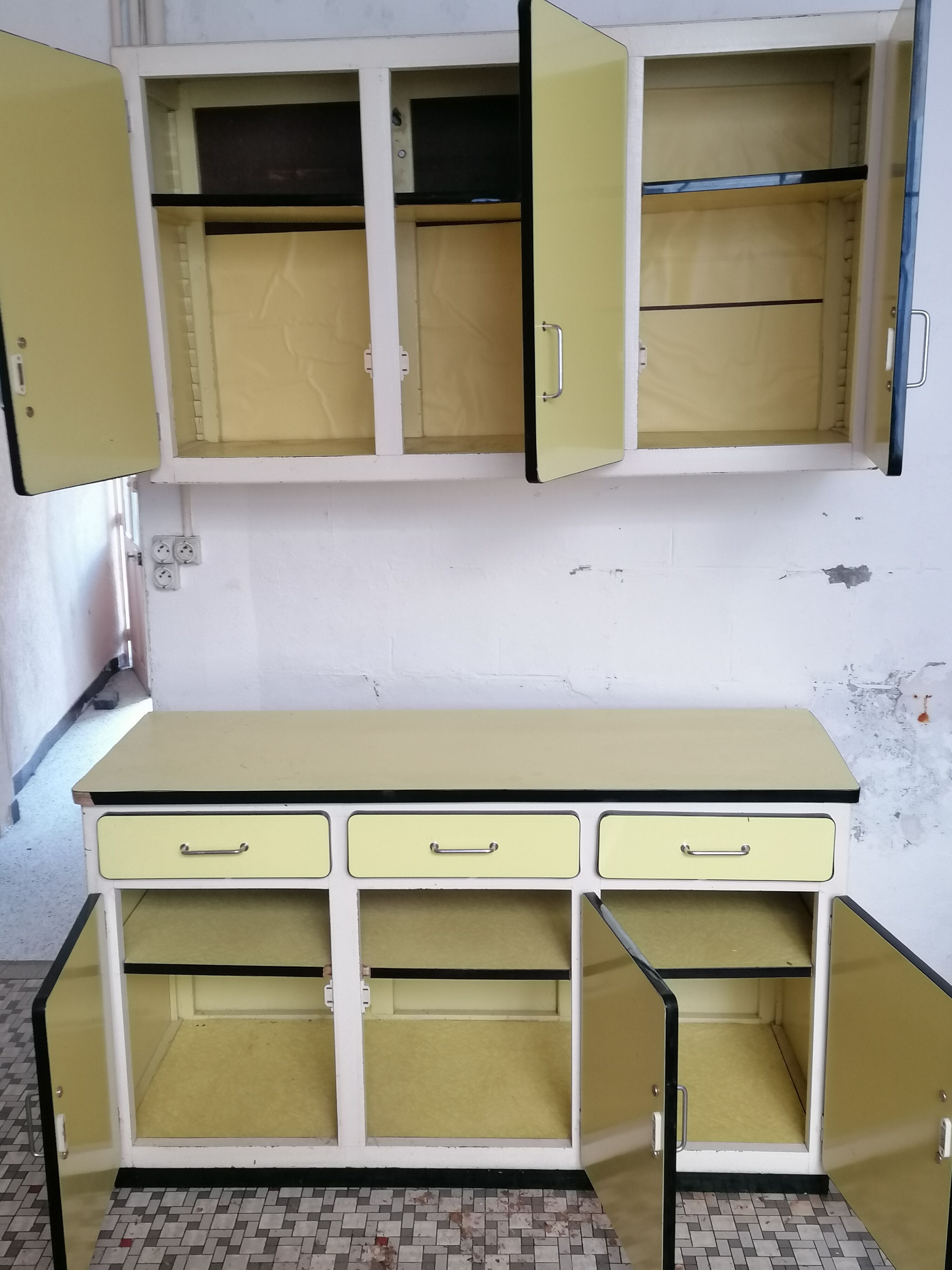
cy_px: 635
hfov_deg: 40.7
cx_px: 476
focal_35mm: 35
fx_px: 1283
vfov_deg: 52.6
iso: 320
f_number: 1.8
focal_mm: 4.75
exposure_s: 1/33.3
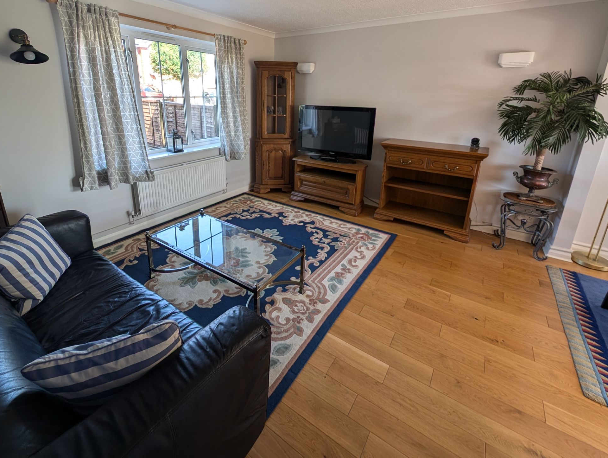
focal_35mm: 15
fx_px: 264
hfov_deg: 97.9
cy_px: 174
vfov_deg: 80.5
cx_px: 281
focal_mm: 2.23
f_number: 1.95
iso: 48
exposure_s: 1/94.1
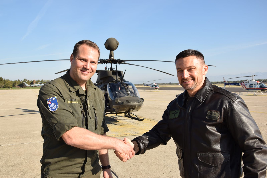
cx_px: 134
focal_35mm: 33
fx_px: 245
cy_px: 89
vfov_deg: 40.0
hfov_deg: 57.2
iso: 100
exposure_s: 1/250
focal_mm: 22
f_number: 8
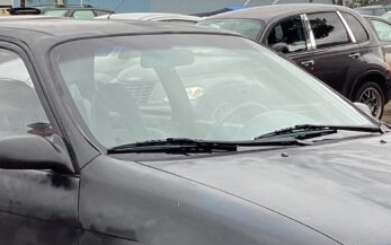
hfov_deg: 21.4
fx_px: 1034
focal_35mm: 97
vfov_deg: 13.4
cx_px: 224
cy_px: 216
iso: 25
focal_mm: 3.3
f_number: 2.4
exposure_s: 1/120
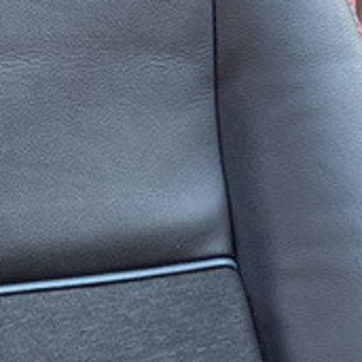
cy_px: 809
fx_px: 2544
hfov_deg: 8.1
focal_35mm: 215
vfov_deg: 7.7
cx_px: 144
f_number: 1.6
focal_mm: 5.1
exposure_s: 1/129
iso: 32
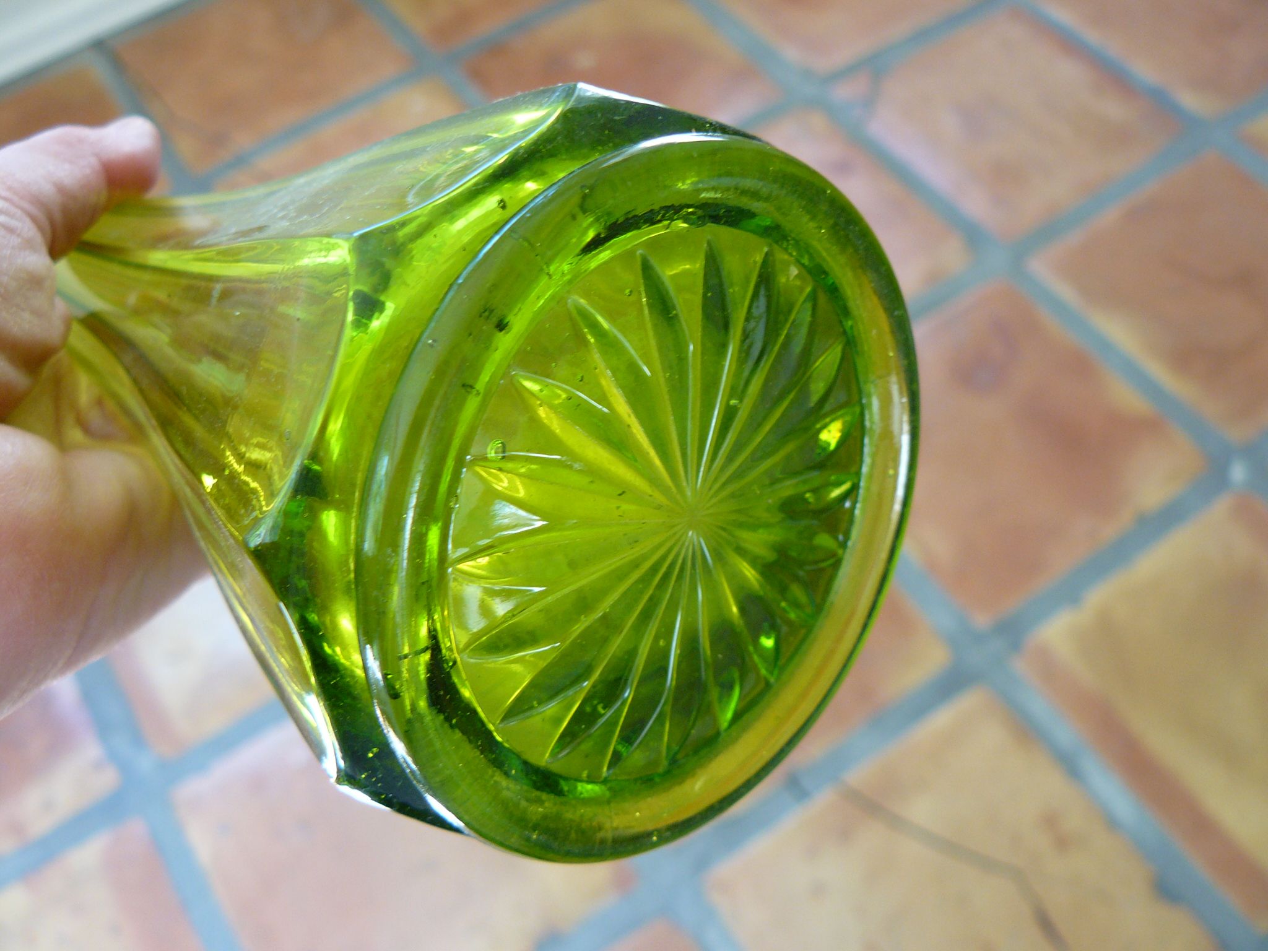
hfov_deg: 51.4
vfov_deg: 39.7
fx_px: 1319
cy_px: 476
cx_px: 634
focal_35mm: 36
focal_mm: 6
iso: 125
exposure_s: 1/30
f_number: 2.8
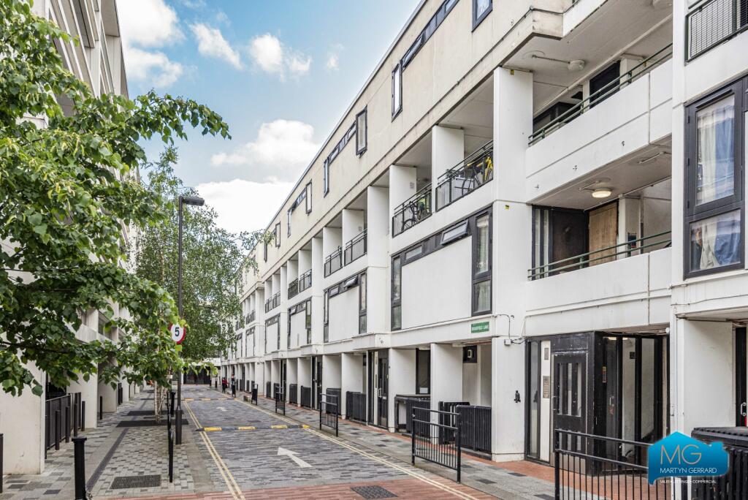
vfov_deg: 45.0
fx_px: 603
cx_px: 374
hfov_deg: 63.6
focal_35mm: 29
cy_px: 250
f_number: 8
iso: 800
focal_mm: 29
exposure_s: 1/500
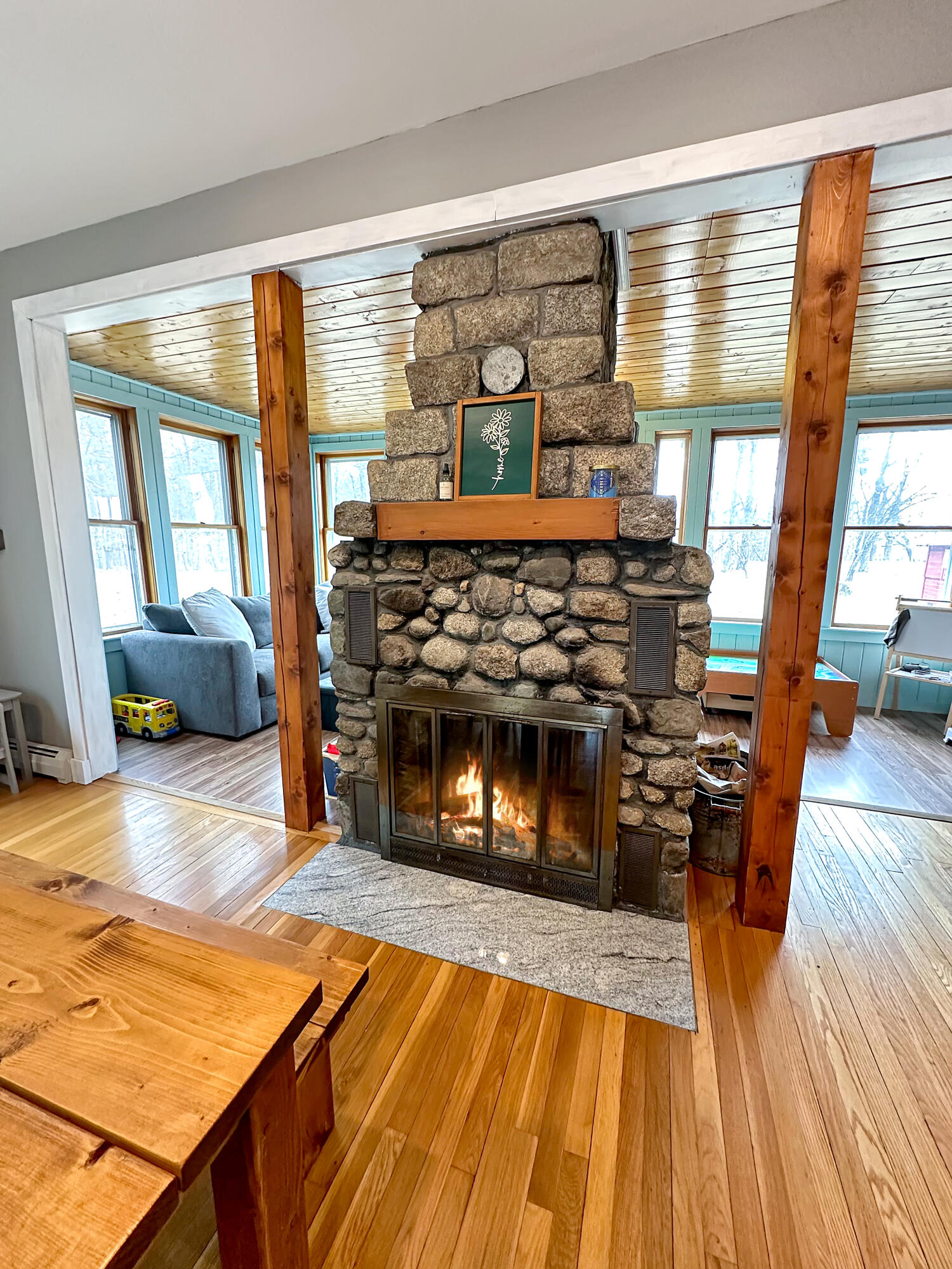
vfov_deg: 102.1
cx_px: 476
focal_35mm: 14
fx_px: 513
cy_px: 634
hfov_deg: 85.7
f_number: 2.2
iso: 320
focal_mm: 2.22
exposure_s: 1/60
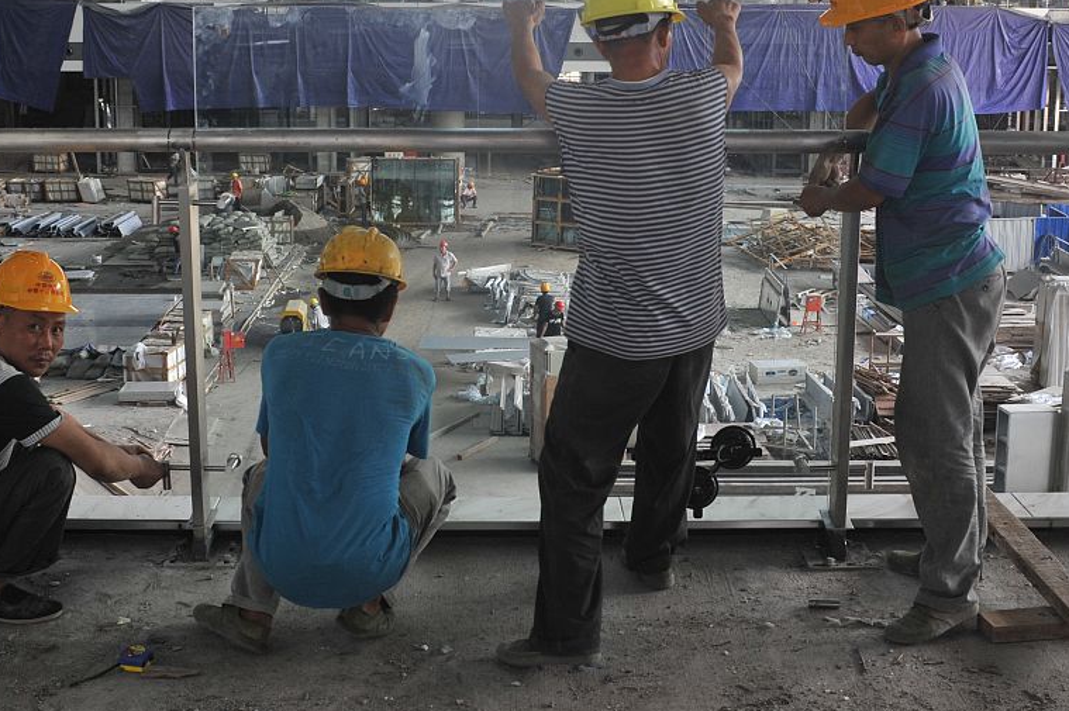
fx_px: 1454
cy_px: 211
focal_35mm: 49
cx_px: 511
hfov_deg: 40.4
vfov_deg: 27.2
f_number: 8
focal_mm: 31
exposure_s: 1/100
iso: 500
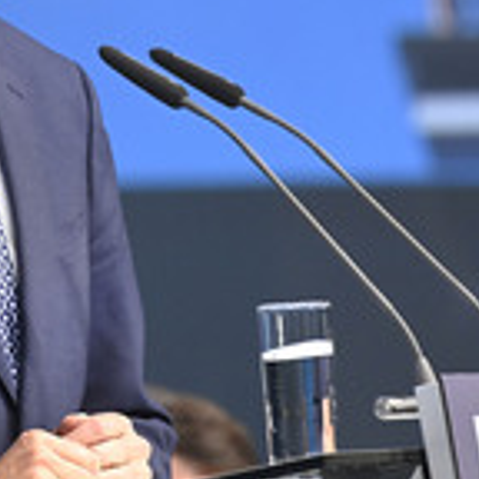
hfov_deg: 1.5
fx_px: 18364
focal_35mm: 1173
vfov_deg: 1.5
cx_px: 65
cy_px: 100
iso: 8000
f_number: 5.6
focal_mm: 440
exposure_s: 1/500
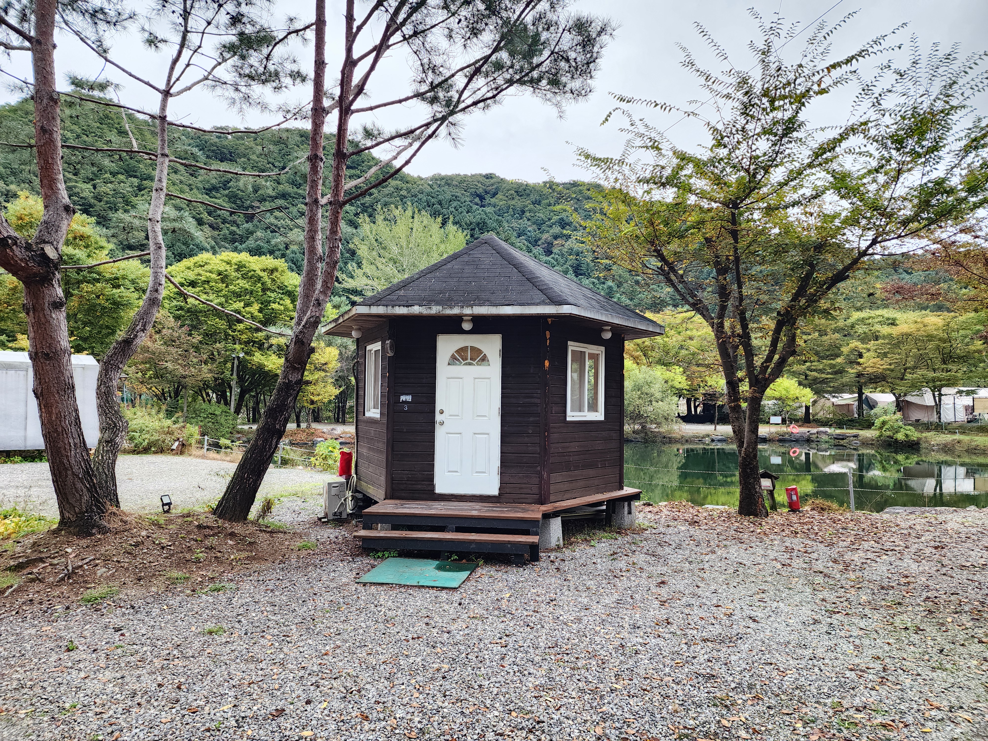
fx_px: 656
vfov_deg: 58.9
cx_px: 494
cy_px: 370
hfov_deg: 73.9
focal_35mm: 23
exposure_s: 1/120
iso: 160
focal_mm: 6.4
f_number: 1.8
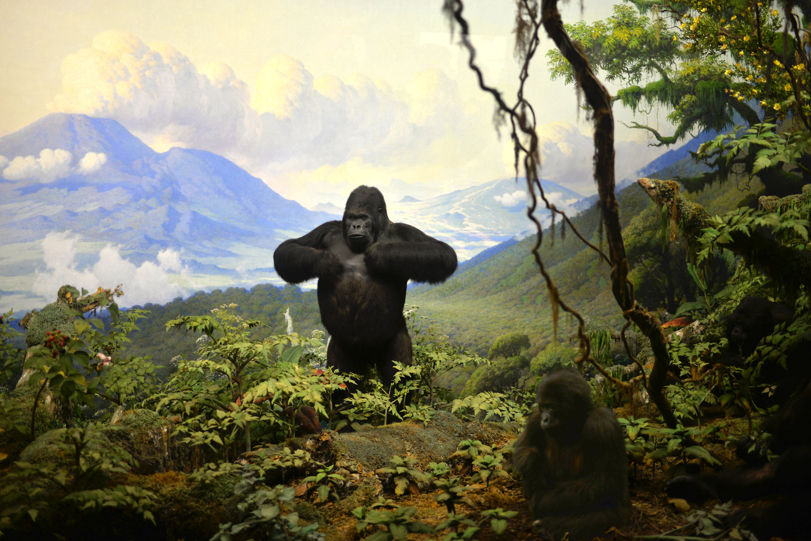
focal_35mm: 35
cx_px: 406
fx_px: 789
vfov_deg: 37.9
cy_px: 270
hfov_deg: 54.4
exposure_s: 1/40
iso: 200
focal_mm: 35
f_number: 1.8
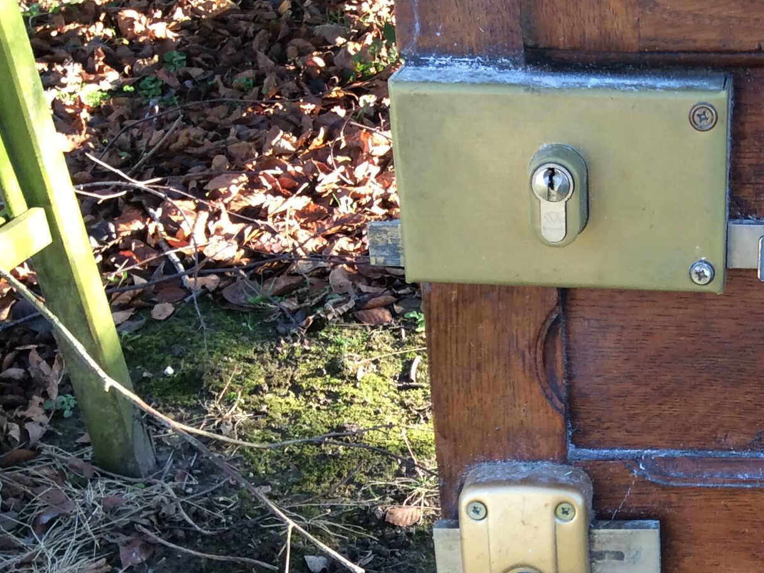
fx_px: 1501
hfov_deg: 27.5
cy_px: 466
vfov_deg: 21.3
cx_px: 694
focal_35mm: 68
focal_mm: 3.3
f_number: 2.4
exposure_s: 1/100
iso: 50
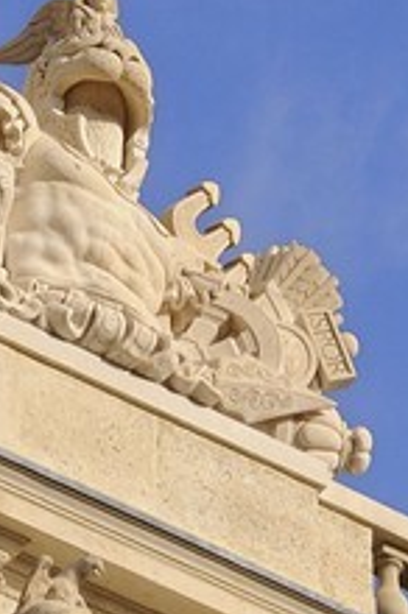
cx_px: 433
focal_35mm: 379
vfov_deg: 5.2
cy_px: 1641
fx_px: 6463
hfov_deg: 3.6
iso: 200
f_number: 16
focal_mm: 52
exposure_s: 1/160
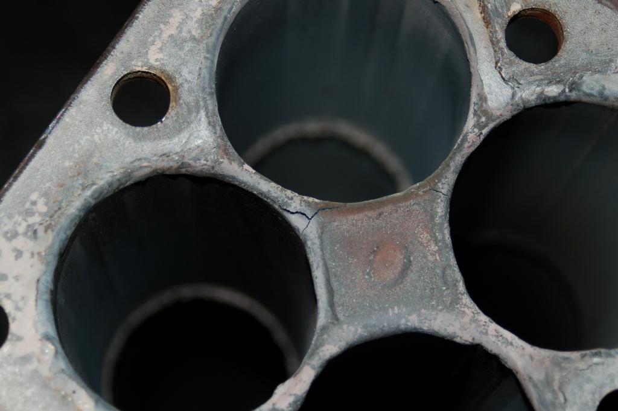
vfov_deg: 11.4
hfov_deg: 17.1
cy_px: 206
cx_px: 309
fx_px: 2058
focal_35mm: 120
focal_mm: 80
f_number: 5.6
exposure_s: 1/125
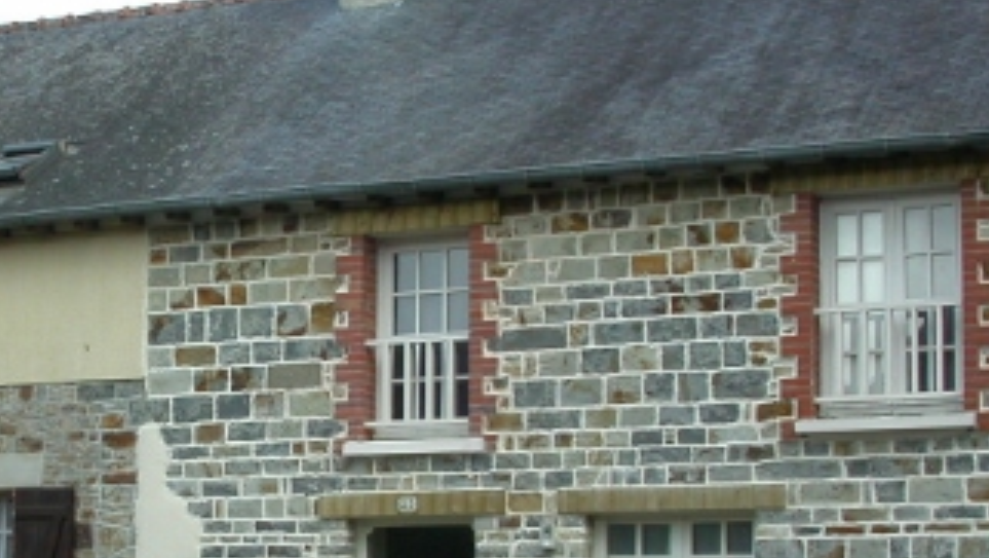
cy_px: 441
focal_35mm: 88
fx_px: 2309
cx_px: 151
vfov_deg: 13.7
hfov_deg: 23.7
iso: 100
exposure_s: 1/197
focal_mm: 7.85
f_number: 5.3
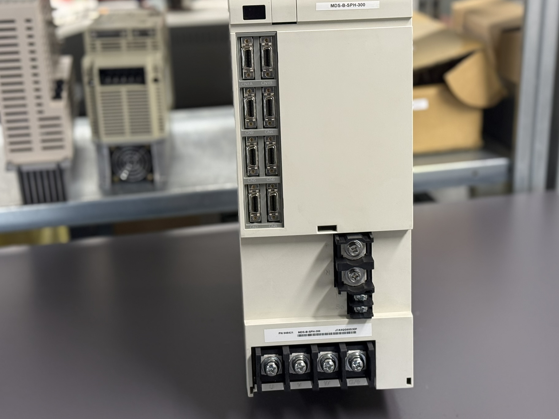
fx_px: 872
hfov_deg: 35.5
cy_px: 193
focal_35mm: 54
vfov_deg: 27.0
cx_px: 299
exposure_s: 1/50
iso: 200
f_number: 1.78
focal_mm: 6.76
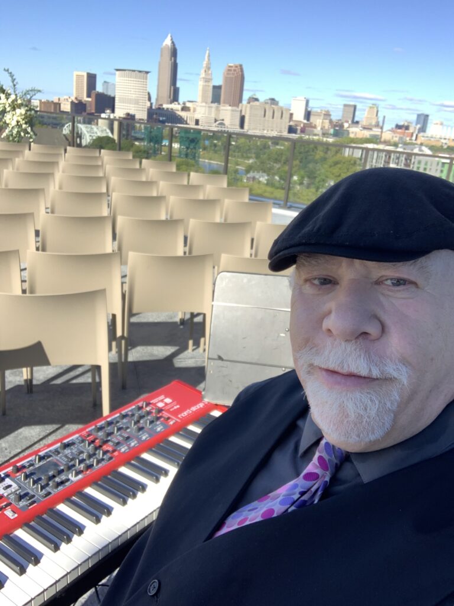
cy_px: 303
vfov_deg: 56.8
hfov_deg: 44.2
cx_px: 227
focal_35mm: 32
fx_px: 560
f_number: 2.2
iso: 16
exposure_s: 1/204
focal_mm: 2.87
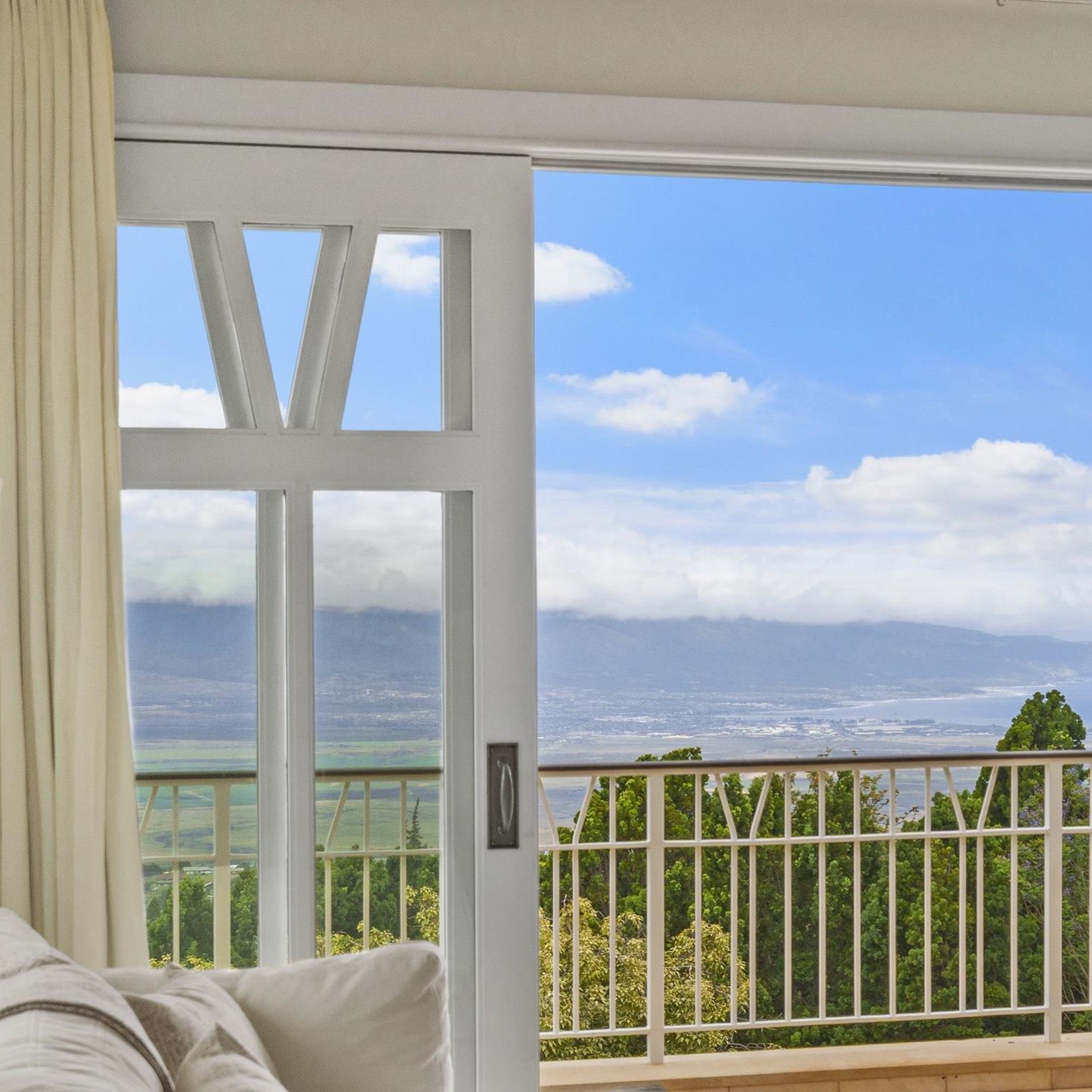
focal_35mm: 89
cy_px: 642
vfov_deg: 19.5
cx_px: 935
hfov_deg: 19.2
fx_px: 3176
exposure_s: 1/160
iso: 100
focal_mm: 35
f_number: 8
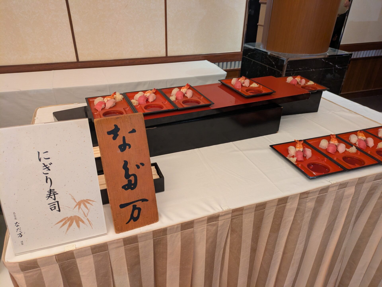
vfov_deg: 54.9
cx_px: 191
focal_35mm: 25
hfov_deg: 69.4
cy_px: 144
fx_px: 276
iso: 300
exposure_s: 1/60
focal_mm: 5.43
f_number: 1.89
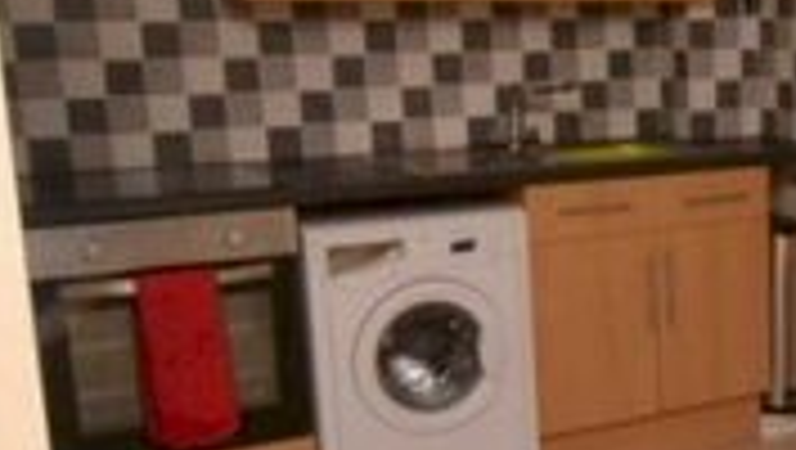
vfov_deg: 19.4
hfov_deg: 29.8
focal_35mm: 62
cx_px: 908
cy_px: 331
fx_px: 1310
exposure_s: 1/200
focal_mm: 10
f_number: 20
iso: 1600
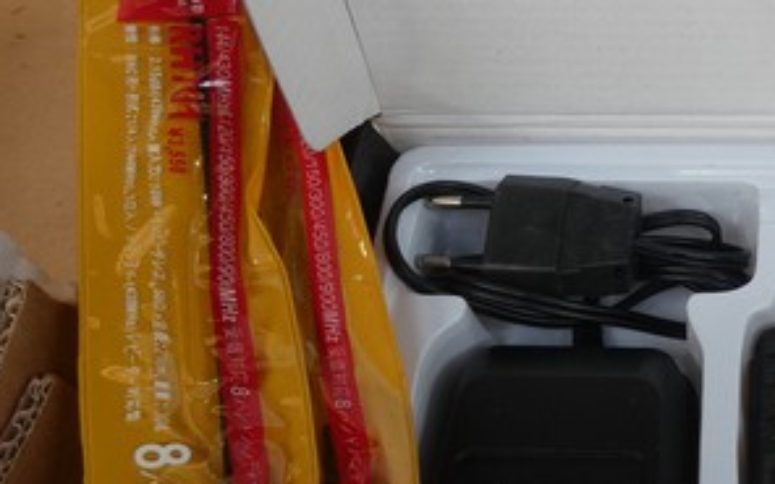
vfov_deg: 24.8
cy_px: 293
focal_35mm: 52
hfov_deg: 34.5
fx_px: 1098
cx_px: 813
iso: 100
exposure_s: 1/60
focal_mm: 3.6
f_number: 2.8
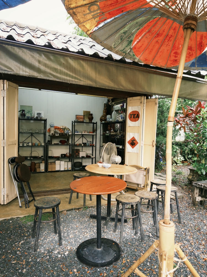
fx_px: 191
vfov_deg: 71.6
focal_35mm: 24
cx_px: 104
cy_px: 138
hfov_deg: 56.8
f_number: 1.78
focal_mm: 6.76
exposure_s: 1/200
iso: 64
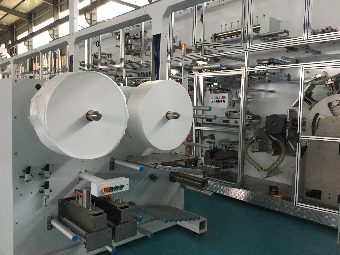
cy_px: 128
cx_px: 170
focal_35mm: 29
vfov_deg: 48.2
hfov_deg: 61.7
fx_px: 285
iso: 160
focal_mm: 4.15
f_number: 2.2
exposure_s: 1/33
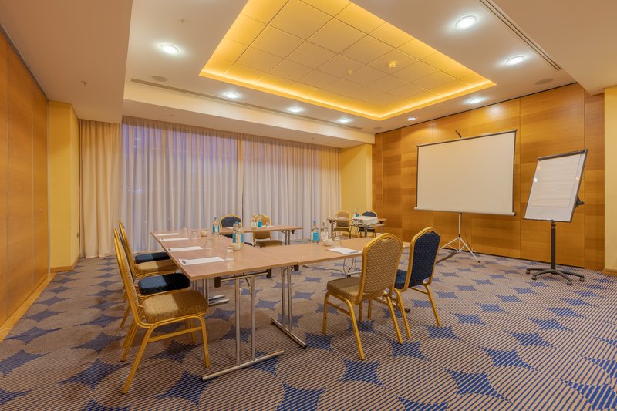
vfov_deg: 73.7
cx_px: 308
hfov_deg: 96.7
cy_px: 206
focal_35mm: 16
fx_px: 274
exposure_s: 1/15
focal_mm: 16
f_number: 9
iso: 100
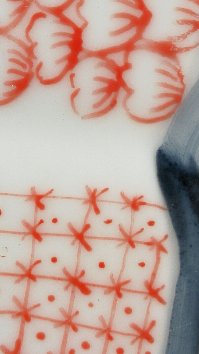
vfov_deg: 21.7
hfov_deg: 13.6
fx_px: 835
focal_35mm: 89
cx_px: 67
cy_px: -102
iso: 50
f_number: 2.2
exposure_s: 1/296
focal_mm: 3.95
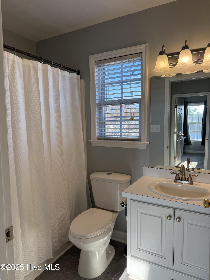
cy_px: 140
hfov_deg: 56.8
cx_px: 105
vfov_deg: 71.6
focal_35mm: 24
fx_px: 194
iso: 100
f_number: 1.78
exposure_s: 1/370
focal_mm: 6.76
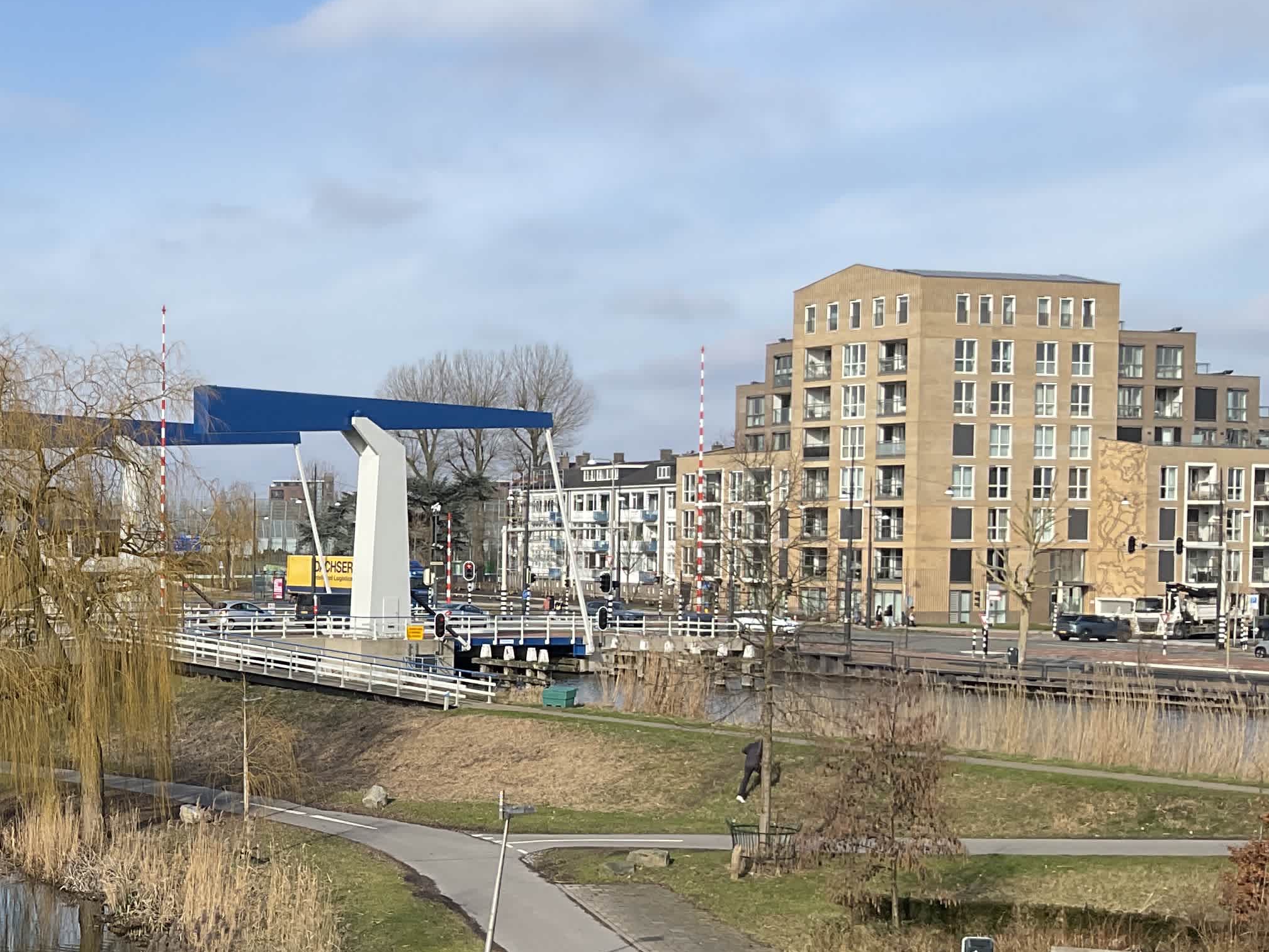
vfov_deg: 25.1
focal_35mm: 58
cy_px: 626
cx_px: 30
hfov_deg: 31.0
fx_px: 2126
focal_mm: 3
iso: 16
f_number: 1.8
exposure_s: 1/1490
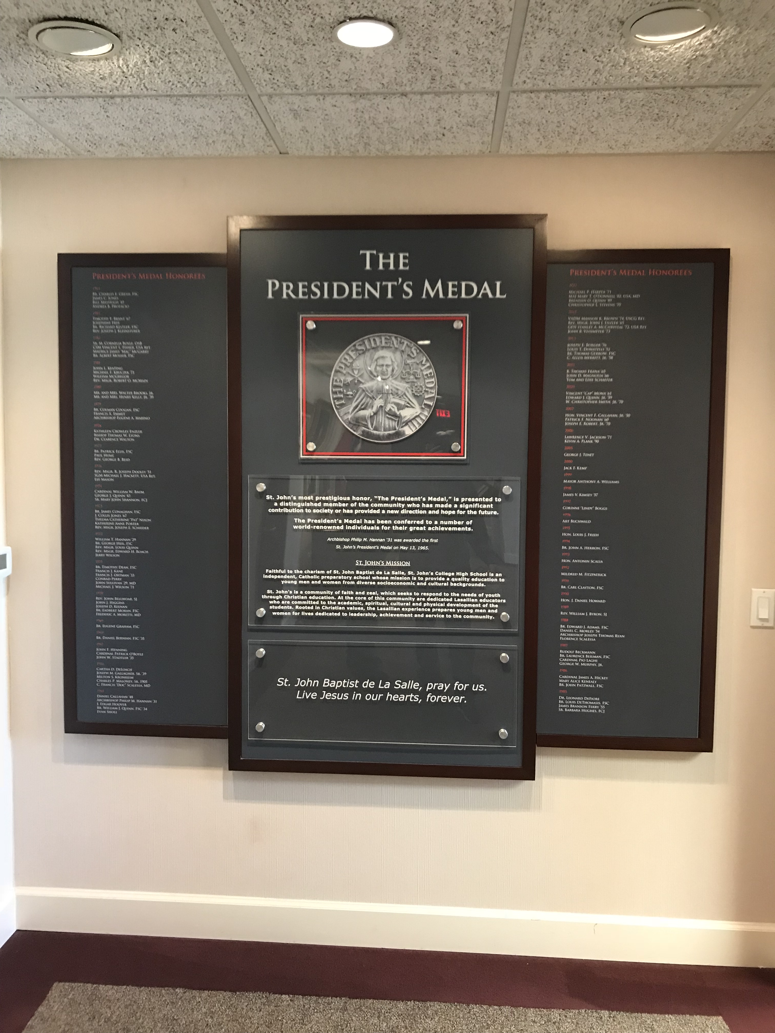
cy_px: 516
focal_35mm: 28
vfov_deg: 63.4
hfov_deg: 49.7
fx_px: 836
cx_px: 388
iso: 80
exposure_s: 1/15
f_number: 1.8
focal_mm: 3.99
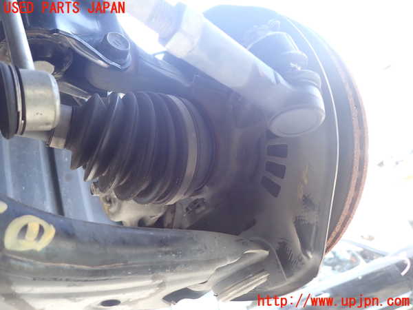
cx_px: 206
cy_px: 155
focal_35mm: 25
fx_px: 298
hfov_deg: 69.4
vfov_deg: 54.9
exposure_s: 1/60
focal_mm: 4.5
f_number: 2
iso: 160
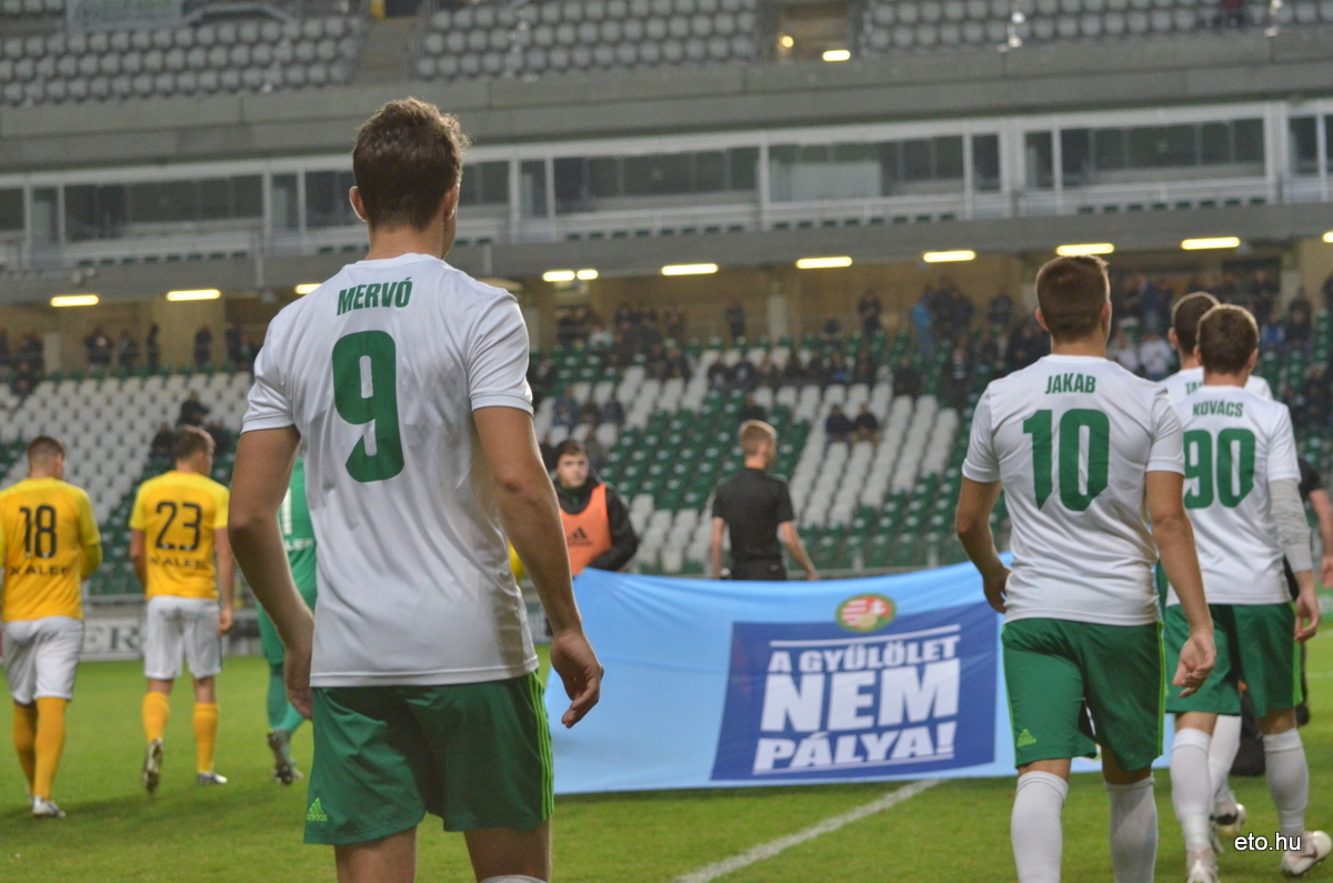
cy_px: 442
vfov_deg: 13.0
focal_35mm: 105
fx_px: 3880
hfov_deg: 19.5
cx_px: 666
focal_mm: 70
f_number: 5
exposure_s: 1/400
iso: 2000
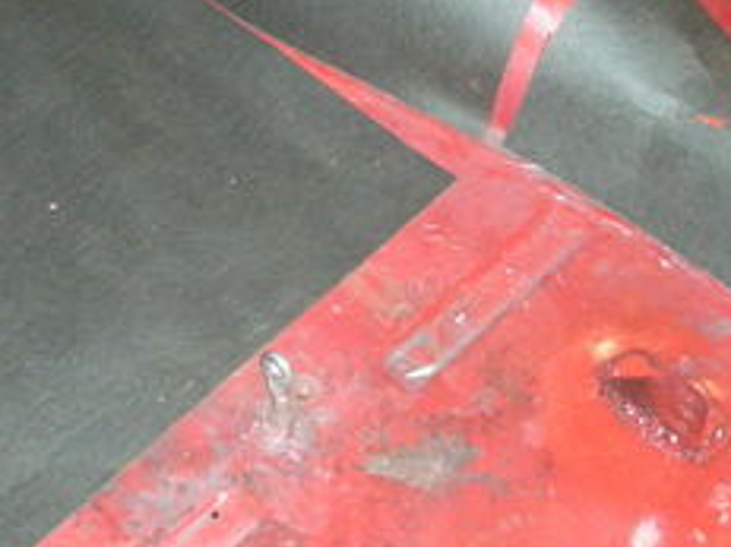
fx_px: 2047
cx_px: 203
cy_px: 47
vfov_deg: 15.1
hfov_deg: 20.1
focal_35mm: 97
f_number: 2.8
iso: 257
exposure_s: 1/60
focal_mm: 5.8
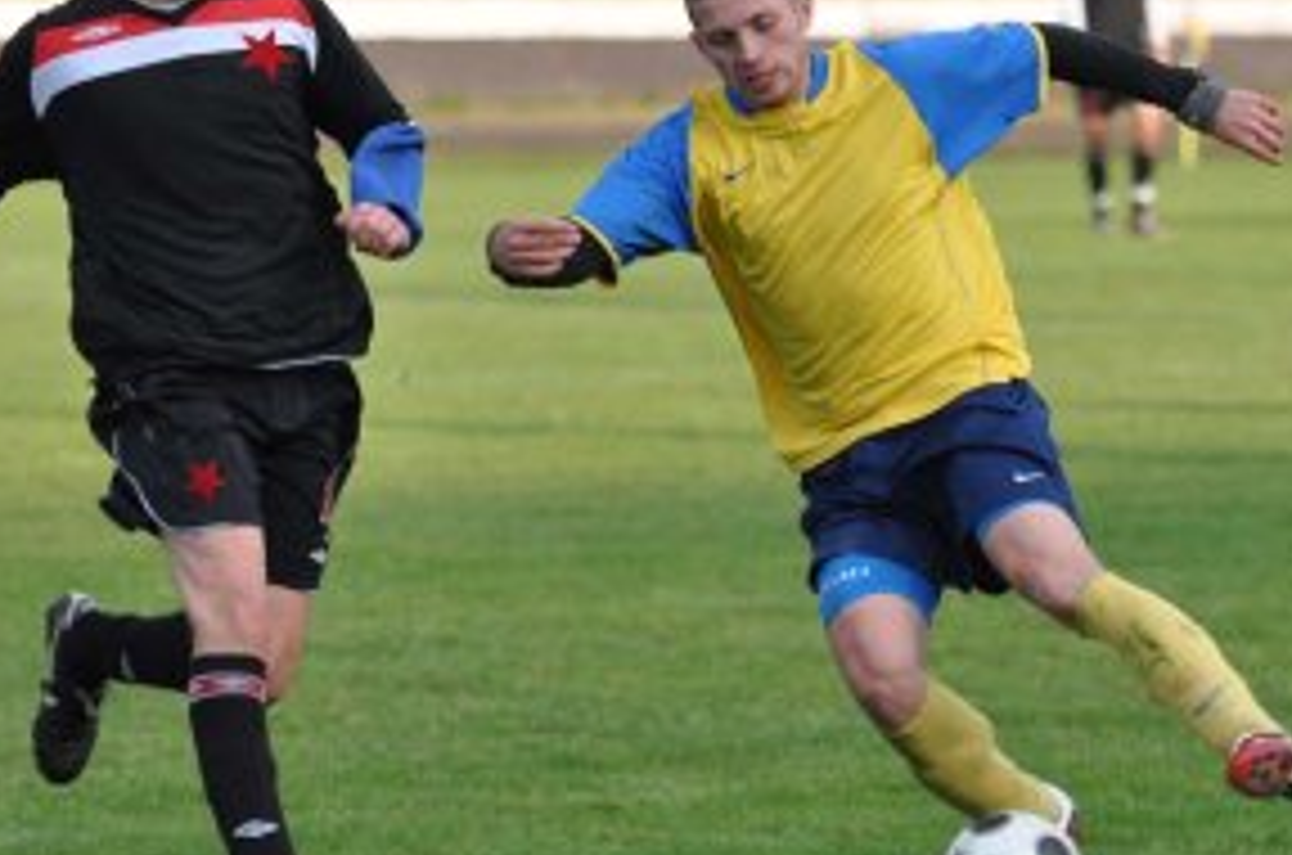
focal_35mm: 374
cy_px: 263
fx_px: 13393
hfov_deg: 5.5
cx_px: 833
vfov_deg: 3.7
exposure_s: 1/1000
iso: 400
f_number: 4
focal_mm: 130
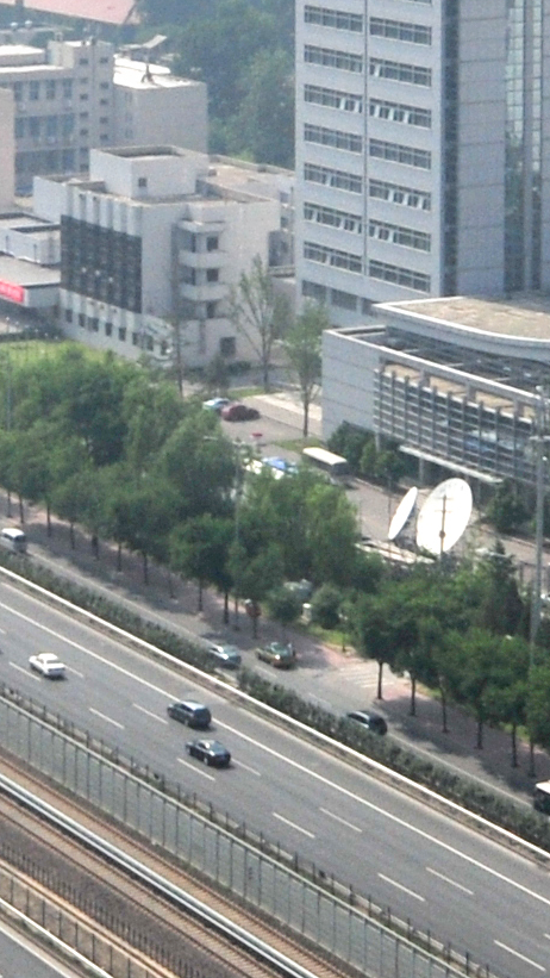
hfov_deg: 7.3
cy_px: -85
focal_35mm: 164
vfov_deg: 12.9
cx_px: -158
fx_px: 4251
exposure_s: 1/1600
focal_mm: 20
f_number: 8
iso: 200
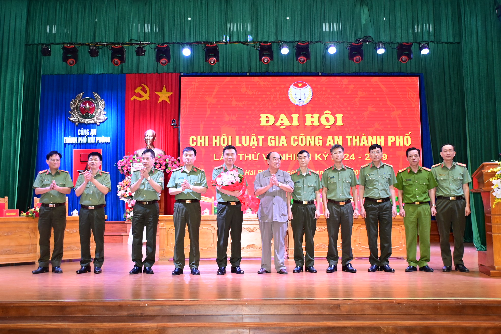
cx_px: 250
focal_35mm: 34
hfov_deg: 55.8
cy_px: 167
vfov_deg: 38.9
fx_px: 473
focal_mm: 23
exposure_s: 1/200
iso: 1600
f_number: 3.8
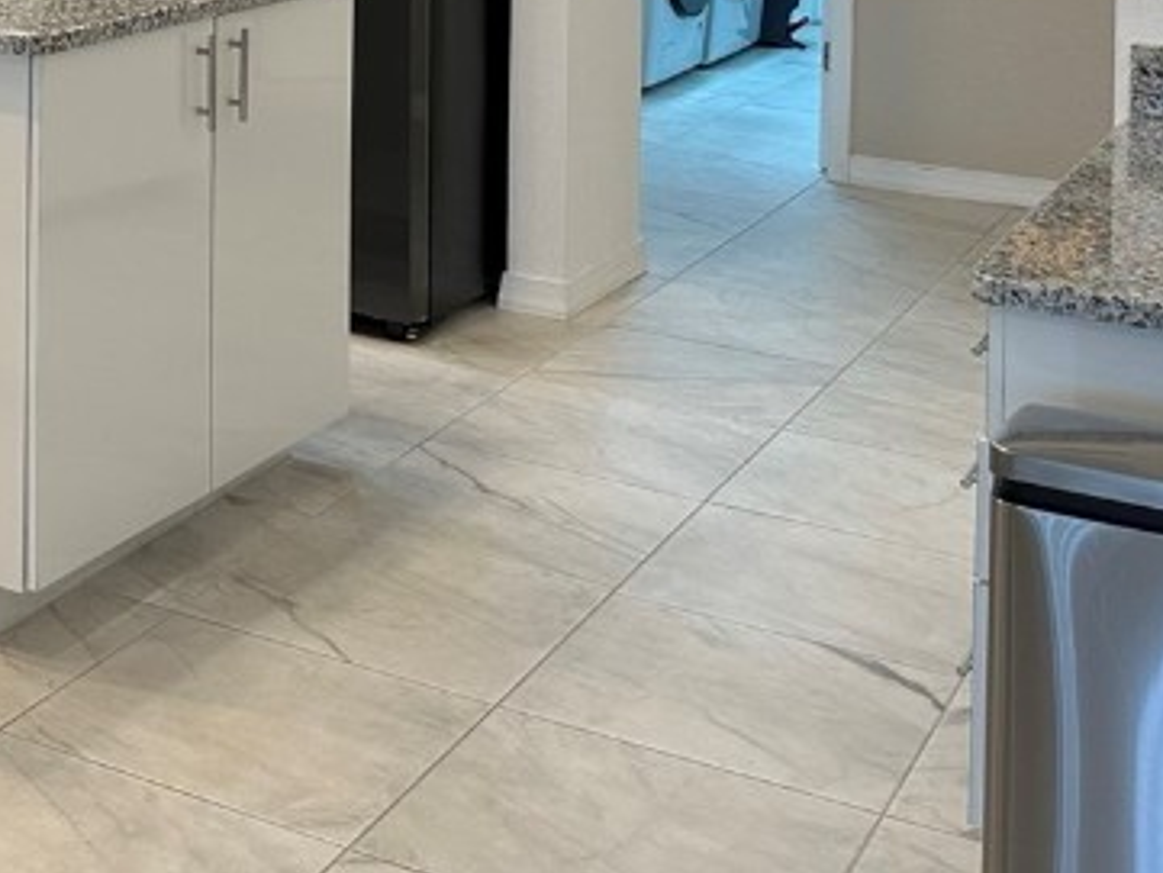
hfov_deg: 25.9
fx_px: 2285
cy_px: -306
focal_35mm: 68
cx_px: -193
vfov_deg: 19.7
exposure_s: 1/120
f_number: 1.78
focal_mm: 6.86
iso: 100
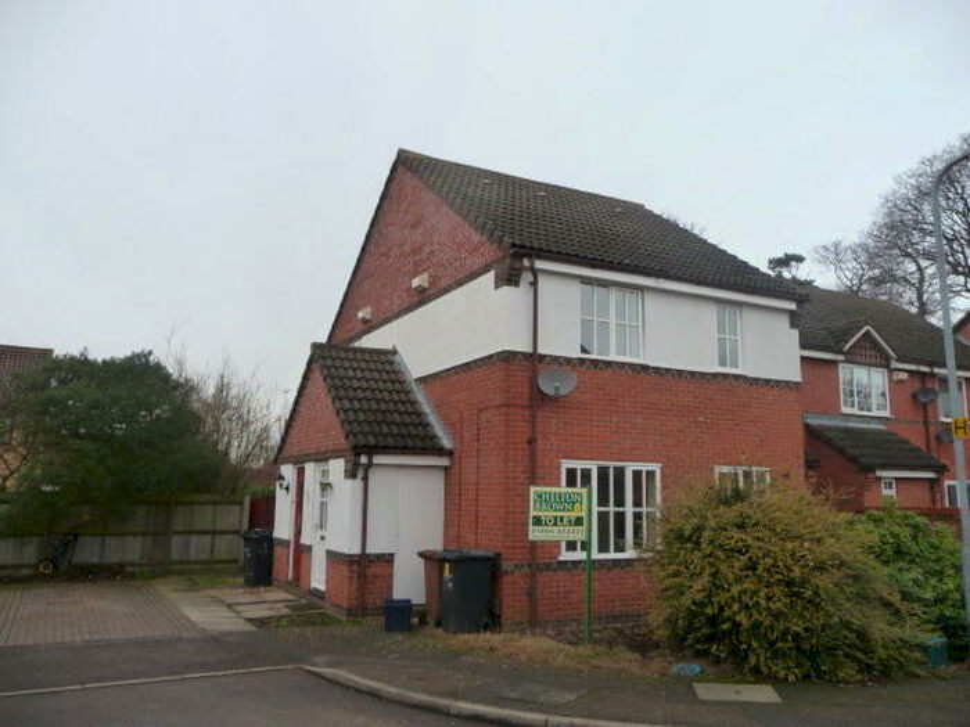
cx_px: 485
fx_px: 785
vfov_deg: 49.7
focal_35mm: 28
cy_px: 364
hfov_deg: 63.4
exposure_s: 1/250
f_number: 3.3
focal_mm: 4.7
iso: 160
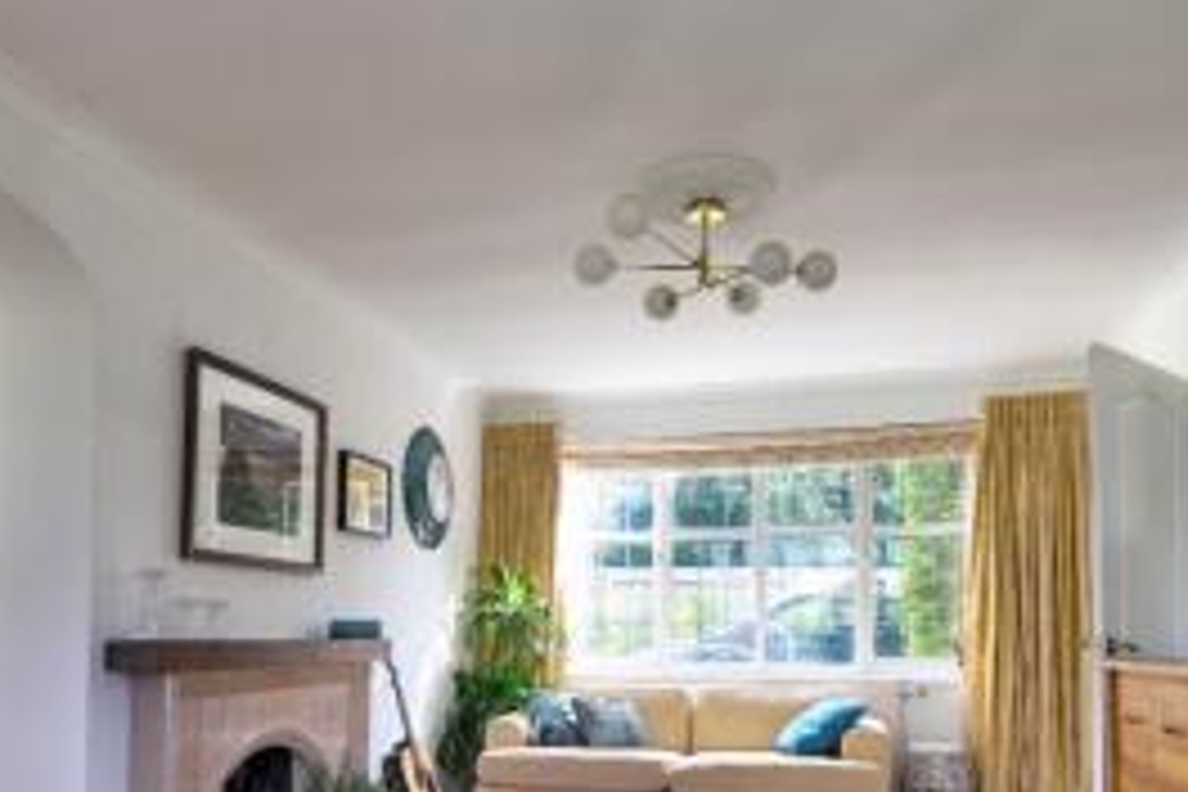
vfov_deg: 45.8
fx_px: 891
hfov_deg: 67.3
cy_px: 619
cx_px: 544
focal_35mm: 27
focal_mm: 10
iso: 200
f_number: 4
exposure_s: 1/15
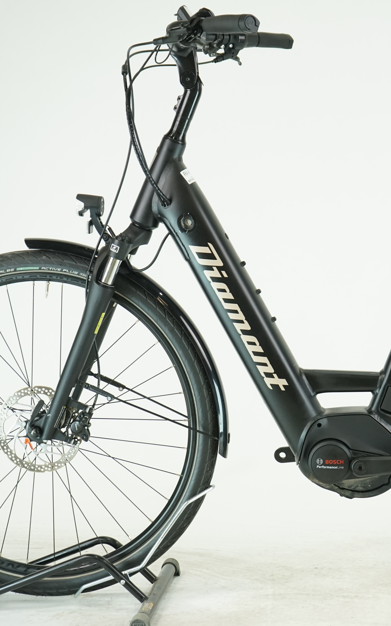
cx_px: 335
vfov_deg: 25.2
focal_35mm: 82
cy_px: 315
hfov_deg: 15.8
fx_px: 1398
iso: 1600
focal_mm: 53
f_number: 5.6
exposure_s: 1/200
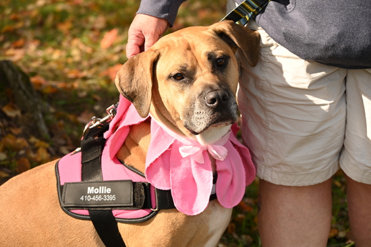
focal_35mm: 110
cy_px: 124
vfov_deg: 12.4
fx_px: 1133
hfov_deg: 18.6
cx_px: 186
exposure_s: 1/500
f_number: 6.3
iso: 450
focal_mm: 110
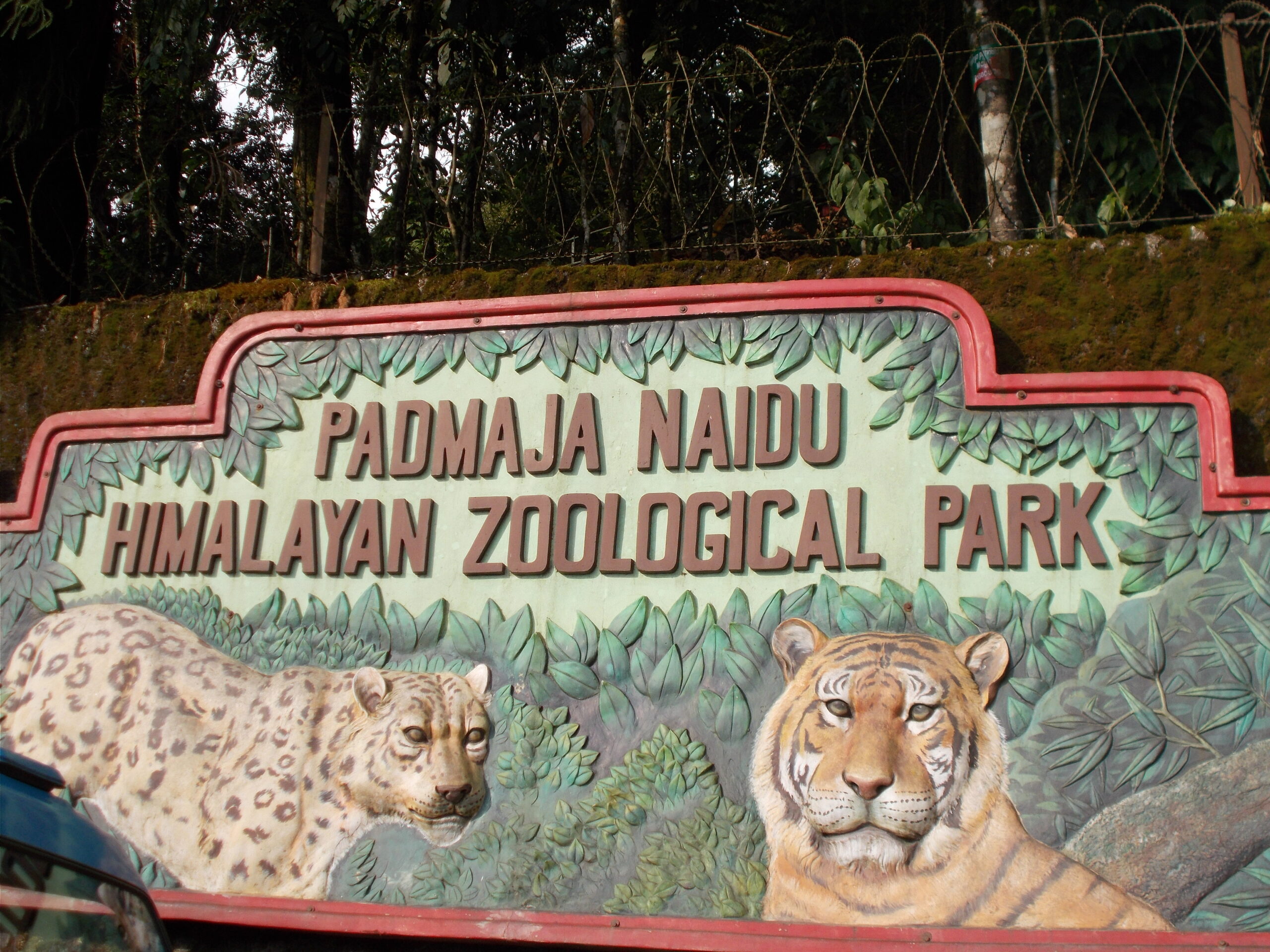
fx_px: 1834
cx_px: 635
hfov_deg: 38.2
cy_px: 476
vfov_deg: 29.1
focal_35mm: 50
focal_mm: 9
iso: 80
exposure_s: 1/400
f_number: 4.5
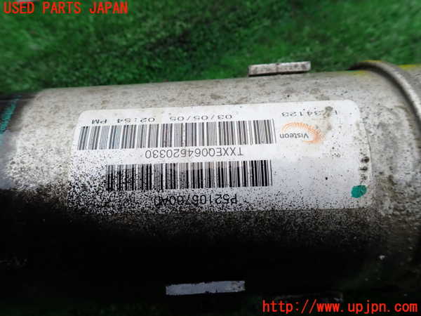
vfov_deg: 54.9
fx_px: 304
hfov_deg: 69.4
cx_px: 210
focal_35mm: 25
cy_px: 158
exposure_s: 1/80
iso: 100
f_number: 2.8
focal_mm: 4.5
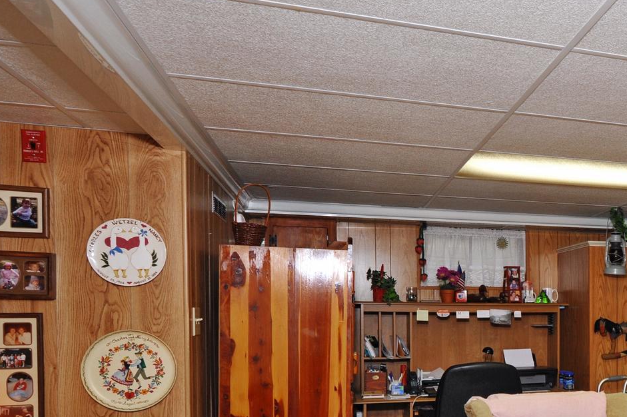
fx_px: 644
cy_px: 341
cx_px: 600
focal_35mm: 37
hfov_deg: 45.4
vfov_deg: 34.6
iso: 640
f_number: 6.3
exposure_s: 1/60
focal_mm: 17
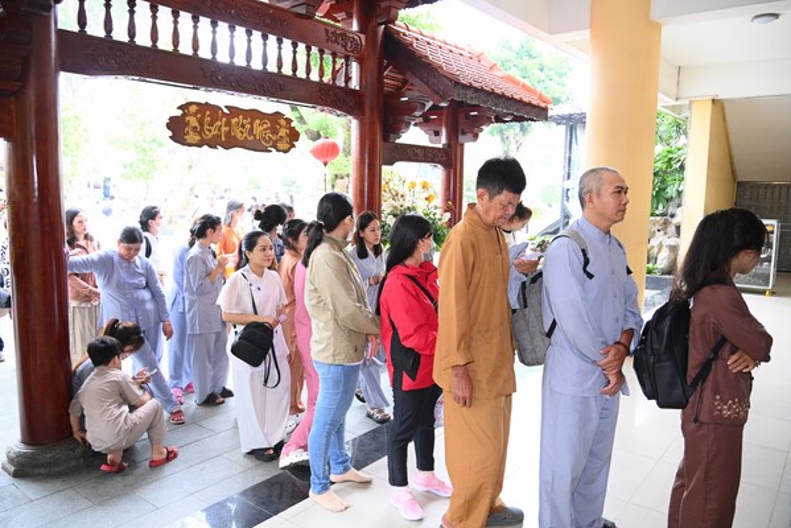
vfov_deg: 49.6
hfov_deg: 69.4
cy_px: 261
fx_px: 572
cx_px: 395
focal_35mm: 26
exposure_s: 1/200
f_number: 4
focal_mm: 24
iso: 3200
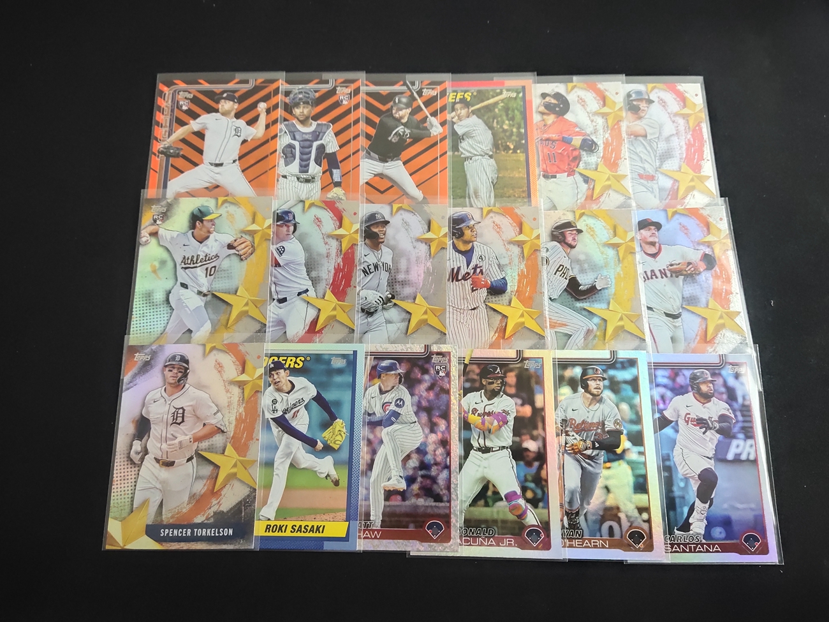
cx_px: 414
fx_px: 862
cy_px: 311
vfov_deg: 39.7
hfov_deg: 51.4
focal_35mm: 36
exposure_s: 1/100
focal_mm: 4.74
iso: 75
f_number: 1.79
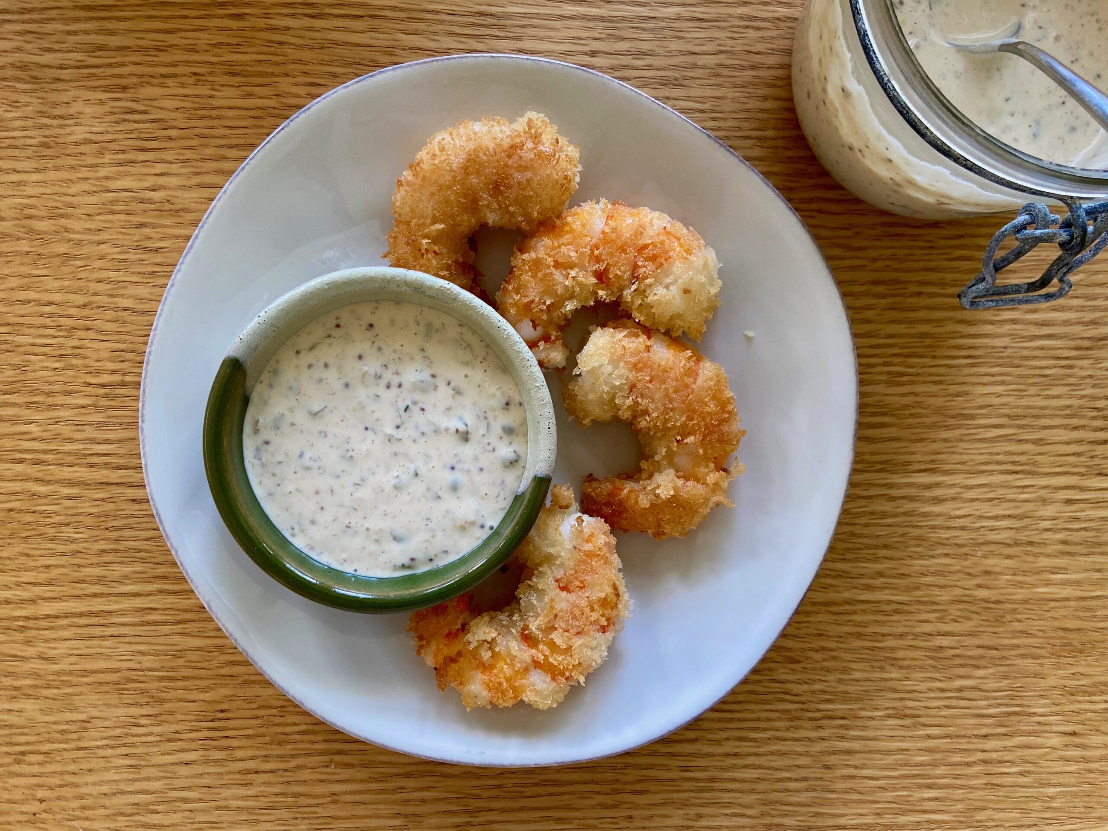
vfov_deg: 53.1
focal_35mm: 26
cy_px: 416
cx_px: 554
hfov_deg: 67.3
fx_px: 832
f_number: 1.8
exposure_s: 1/109
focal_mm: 4.25
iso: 125
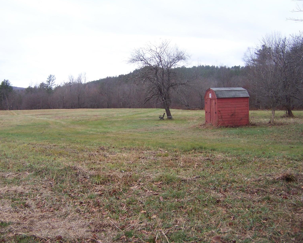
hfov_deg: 51.5
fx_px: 314
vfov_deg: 42.2
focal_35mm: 35
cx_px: 141
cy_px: 121
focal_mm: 5.5
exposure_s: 1/60
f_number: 2.8
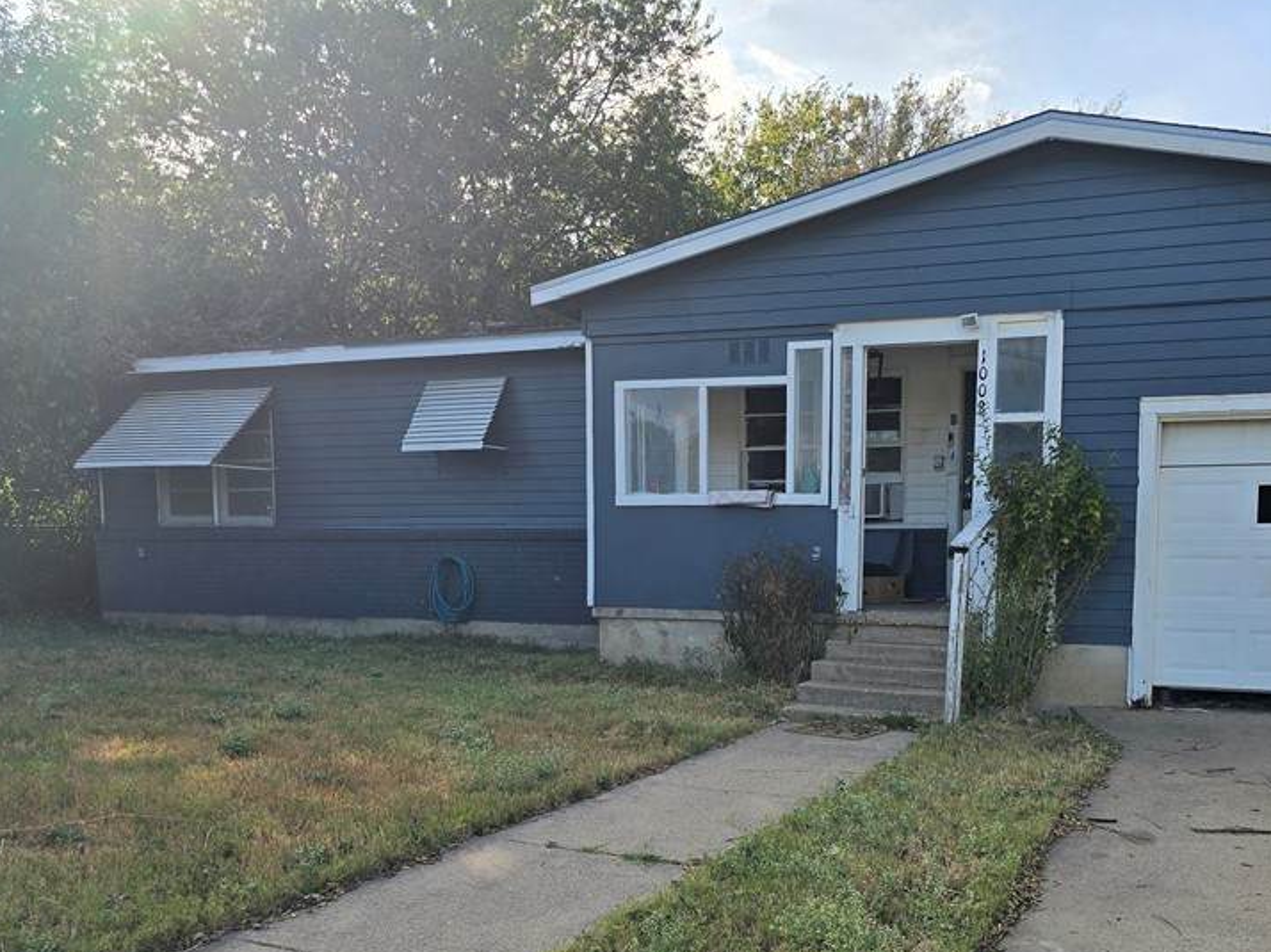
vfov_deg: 42.1
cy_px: 666
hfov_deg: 54.8
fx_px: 1211
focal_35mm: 33
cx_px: 780
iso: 12
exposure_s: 1/603
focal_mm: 6.3
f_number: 1.7
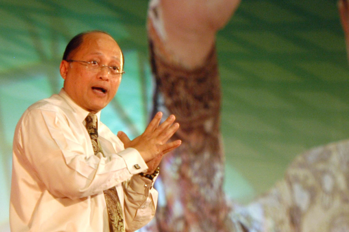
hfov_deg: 9.8
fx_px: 2034
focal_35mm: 210
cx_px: 174
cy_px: 116
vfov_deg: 6.5
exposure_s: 1/80
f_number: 2.8
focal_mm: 140
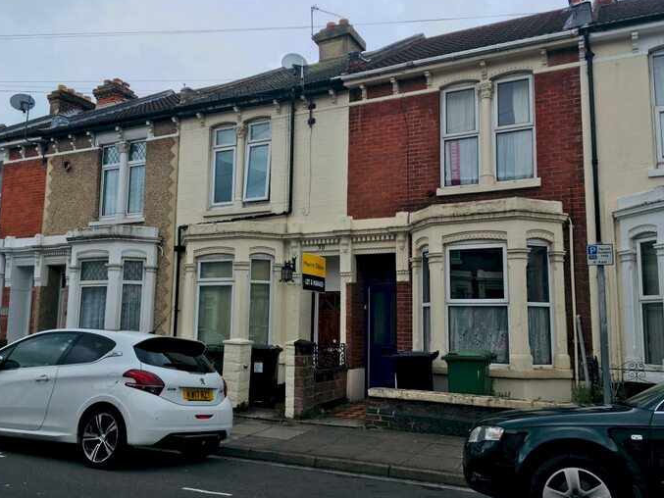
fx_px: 576
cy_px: 246
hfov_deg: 60.0
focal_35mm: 30
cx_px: 332
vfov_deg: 46.8
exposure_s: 1/927
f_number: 2.2
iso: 25
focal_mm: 4.15
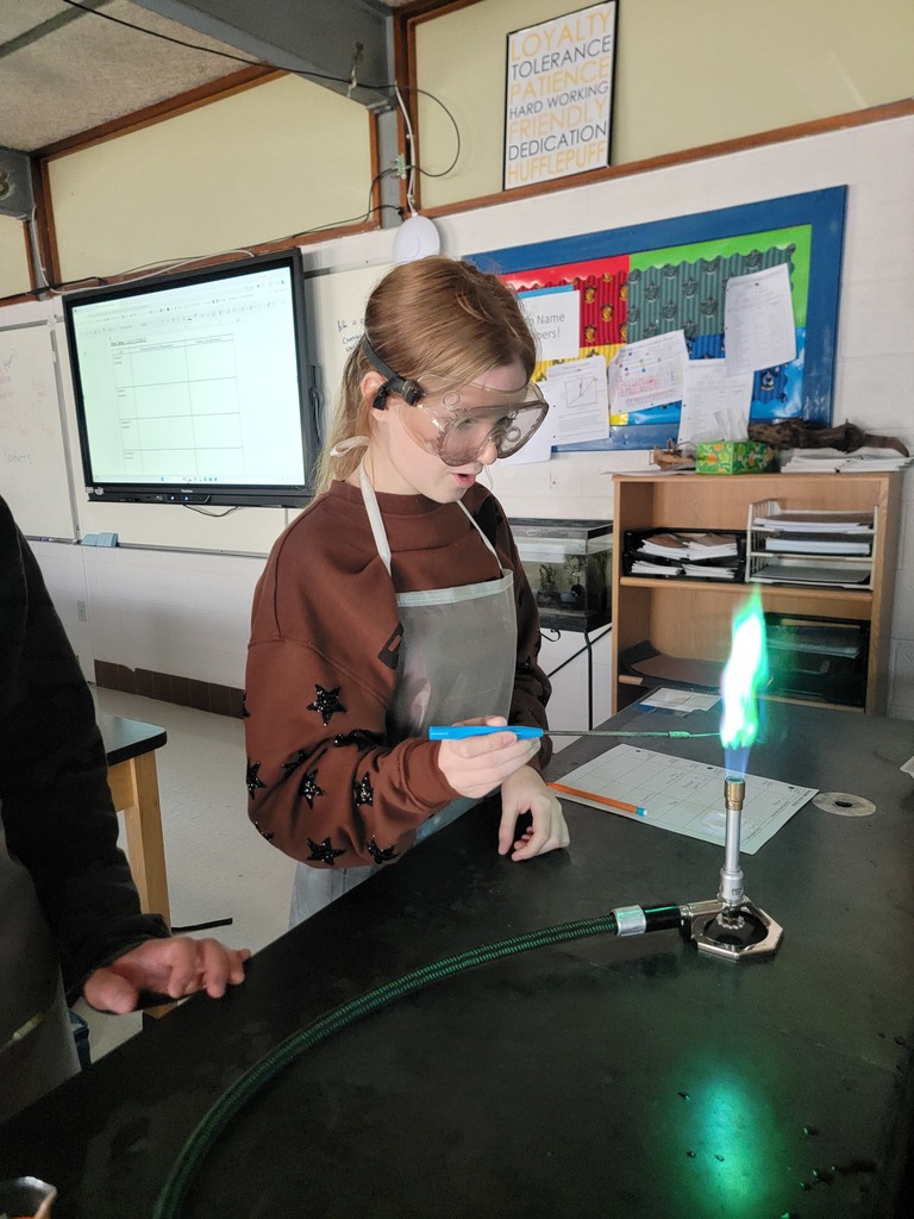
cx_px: 457
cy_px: 610
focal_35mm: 24
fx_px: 845
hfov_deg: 56.8
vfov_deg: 71.6
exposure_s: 1/40
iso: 640
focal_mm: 6.7
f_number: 1.8
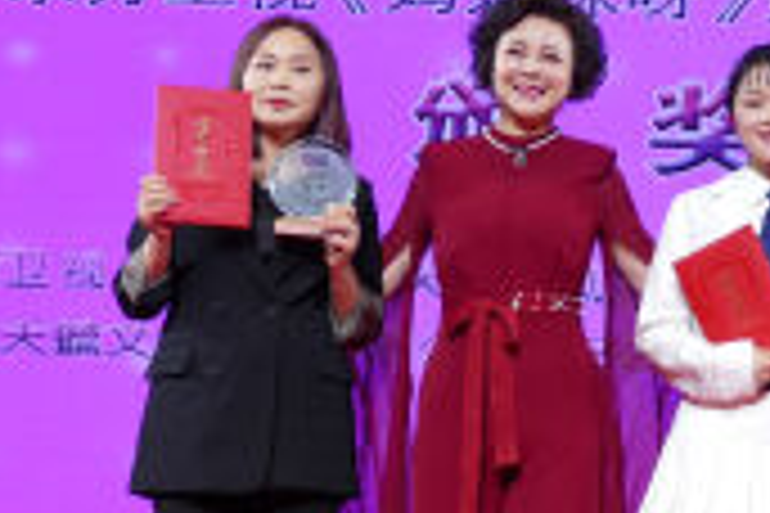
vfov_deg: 10.0
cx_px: 833
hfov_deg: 14.6
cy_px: 158
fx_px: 2930
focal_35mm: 137
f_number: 3.1
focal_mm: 14.24
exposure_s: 1/160
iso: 125
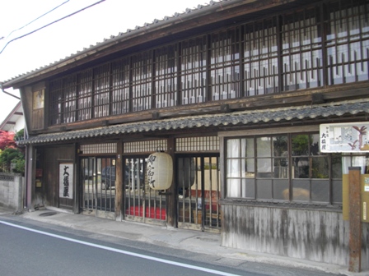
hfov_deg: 56.8
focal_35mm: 32
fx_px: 341
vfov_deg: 44.2
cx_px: 184
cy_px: 138
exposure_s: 1/200
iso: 100
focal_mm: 5.7
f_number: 2.9
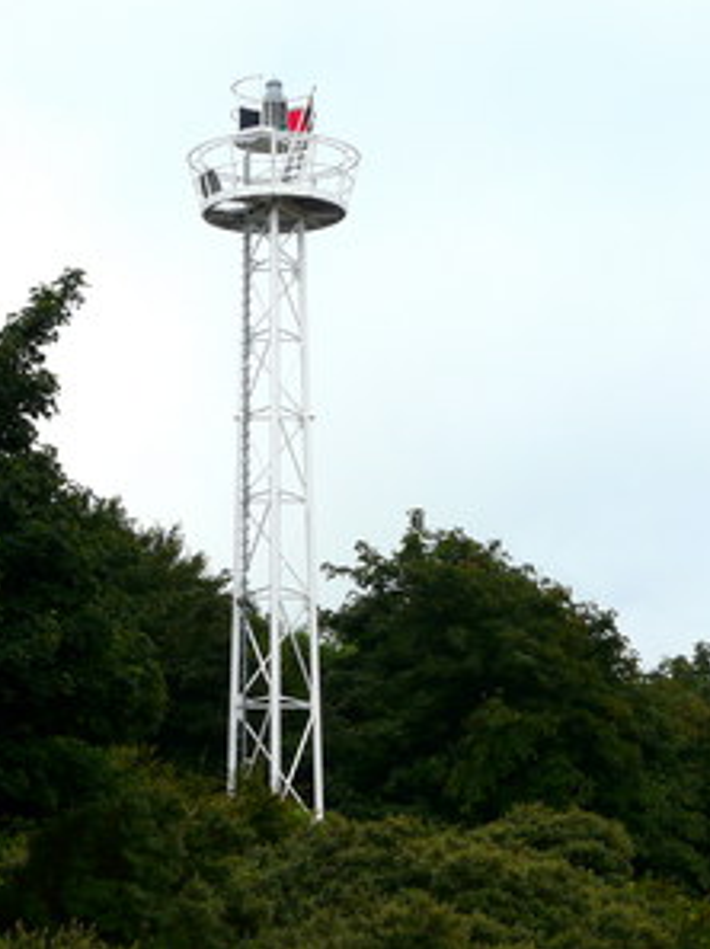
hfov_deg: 12.3
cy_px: 473
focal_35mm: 120
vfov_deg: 16.4
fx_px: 3289
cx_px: 256
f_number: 5.6
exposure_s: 1/400
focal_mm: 14.7
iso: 100
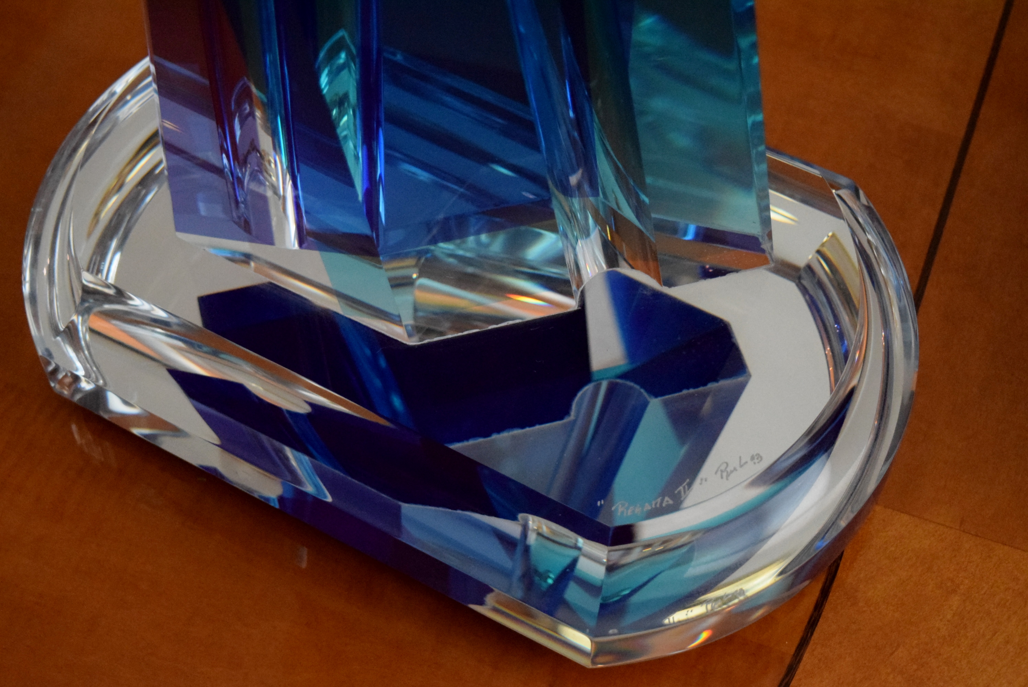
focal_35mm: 60
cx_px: 514
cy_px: 344
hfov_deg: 33.4
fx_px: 1715
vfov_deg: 22.7
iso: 5600
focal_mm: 40
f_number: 4.8
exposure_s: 1/60
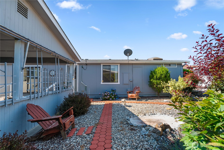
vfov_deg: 77.4
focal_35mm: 15
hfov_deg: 100.4
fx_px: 93
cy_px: 75
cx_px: 112
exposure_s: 1/160
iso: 100
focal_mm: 15
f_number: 8
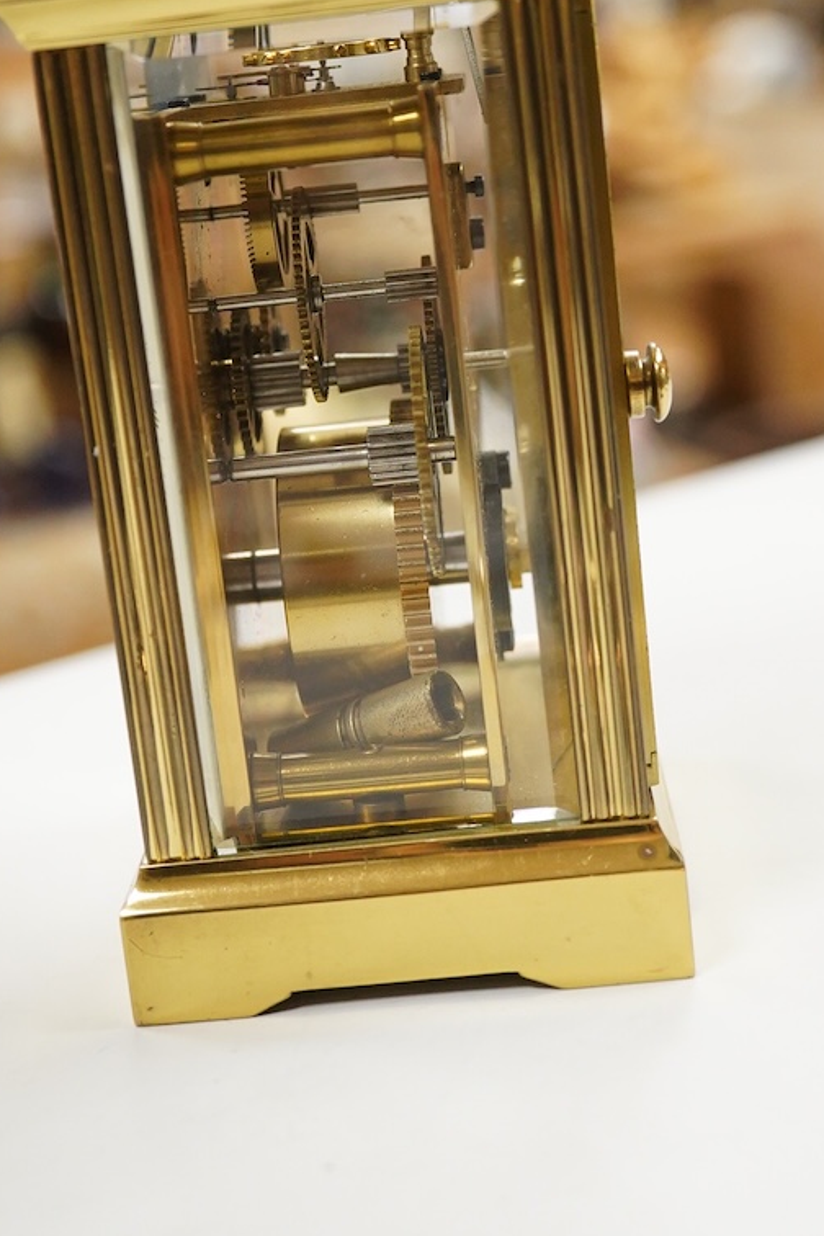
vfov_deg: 30.0
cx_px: 379
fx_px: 2300
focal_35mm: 67
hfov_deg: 20.3
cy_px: 470
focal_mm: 30
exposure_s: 1/320
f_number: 3.5
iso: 2500
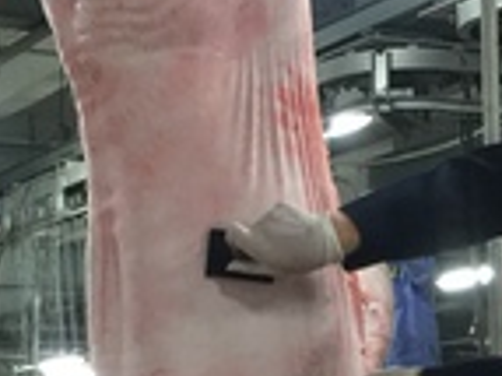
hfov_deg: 15.2
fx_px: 1884
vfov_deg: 11.2
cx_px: 267
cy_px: 401
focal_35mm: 130
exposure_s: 1/17
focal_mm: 4.15
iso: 125
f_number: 2.2
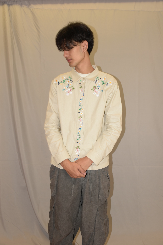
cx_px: 82
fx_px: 245
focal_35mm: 36
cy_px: 122
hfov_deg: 36.9
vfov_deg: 53.1
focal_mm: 24
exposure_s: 1/15
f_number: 3.8
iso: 100
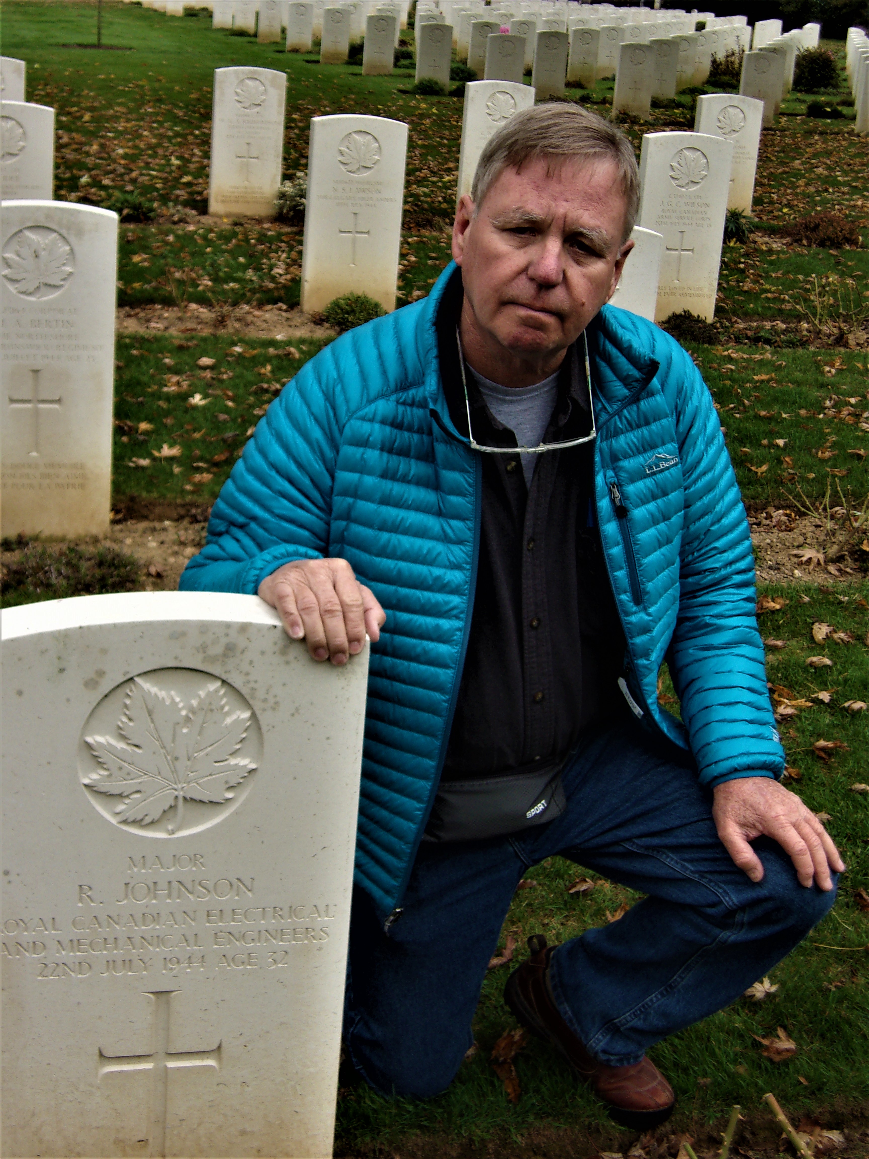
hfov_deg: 27.5
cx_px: 434
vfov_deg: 36.2
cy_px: 580
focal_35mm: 53
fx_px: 1774
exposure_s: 1/200
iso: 80
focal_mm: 9.4
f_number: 4.2
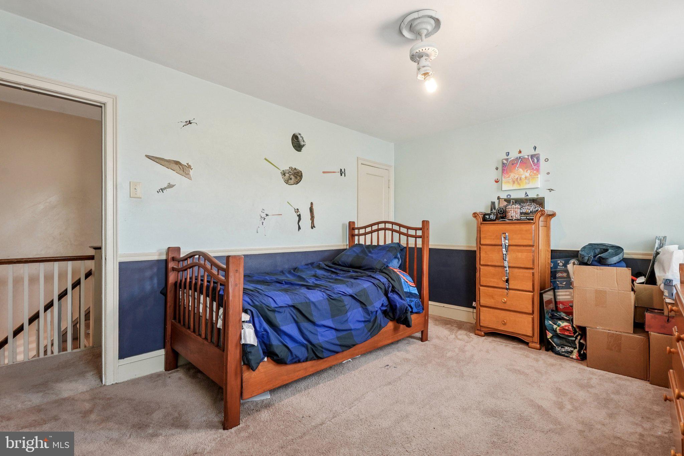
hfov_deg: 96.7
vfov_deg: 73.7
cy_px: 228
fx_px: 304
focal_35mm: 16
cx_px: 342
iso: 400
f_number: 8
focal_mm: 16
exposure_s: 1/10
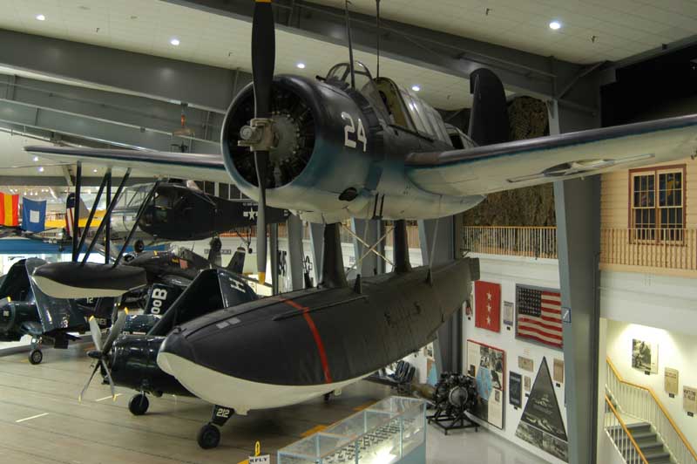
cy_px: 232
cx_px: 348
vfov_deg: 36.8
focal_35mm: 36
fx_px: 696
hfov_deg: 53.2
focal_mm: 24
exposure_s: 1/6
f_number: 3.5
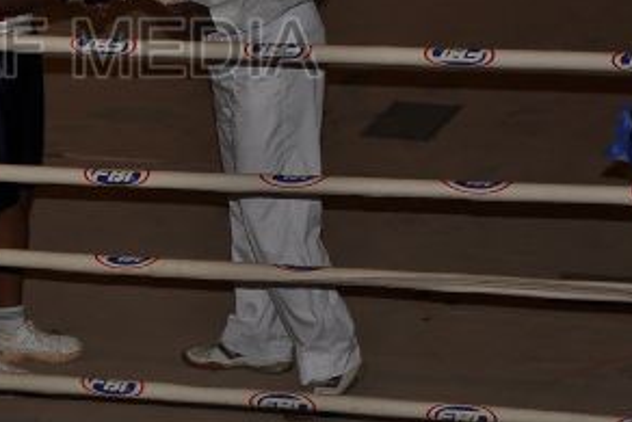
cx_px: 95
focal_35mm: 246
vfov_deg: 5.6
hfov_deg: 8.3
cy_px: 39
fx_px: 4321
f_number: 5.3
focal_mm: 80
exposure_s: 1/90
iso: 200
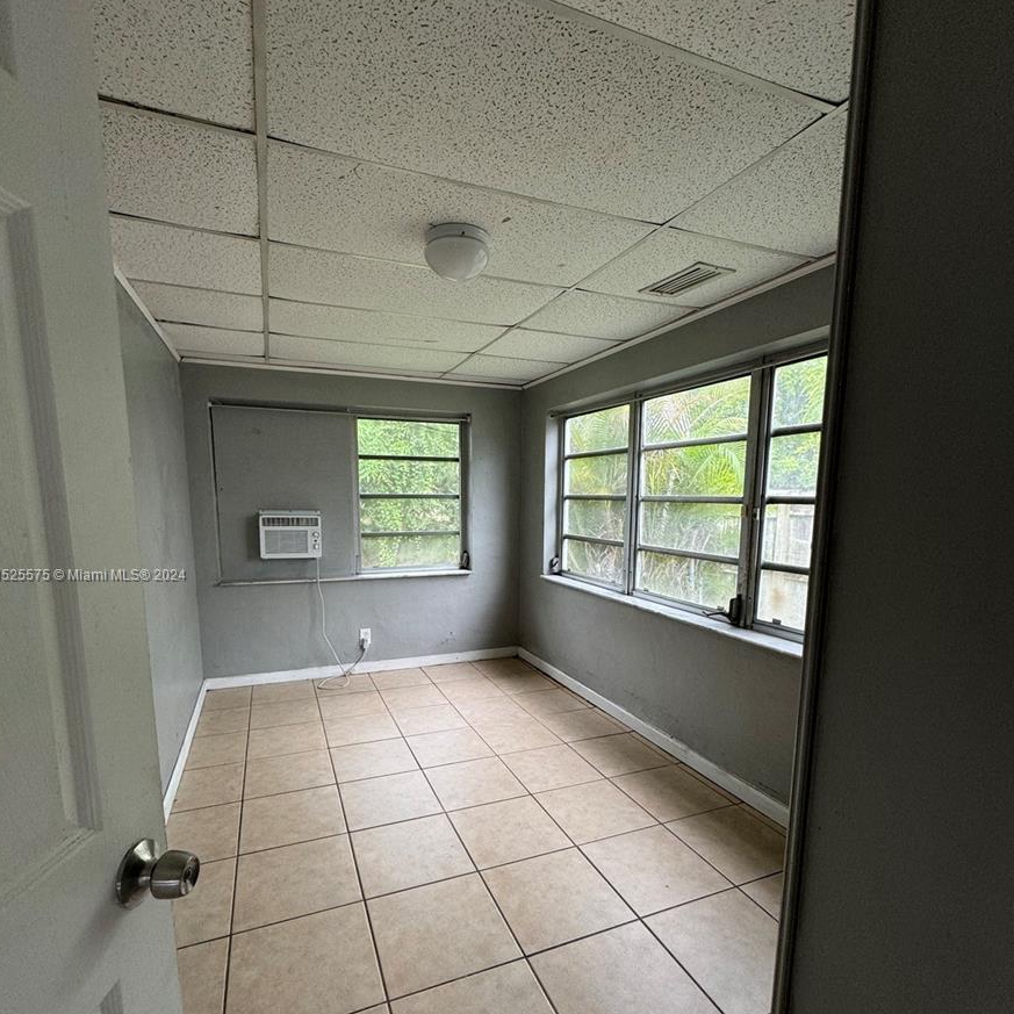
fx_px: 563
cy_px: 576
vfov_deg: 83.5
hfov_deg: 84.0
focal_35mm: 17
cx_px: 496
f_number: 2.2
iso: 100
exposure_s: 1/99
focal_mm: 2.22
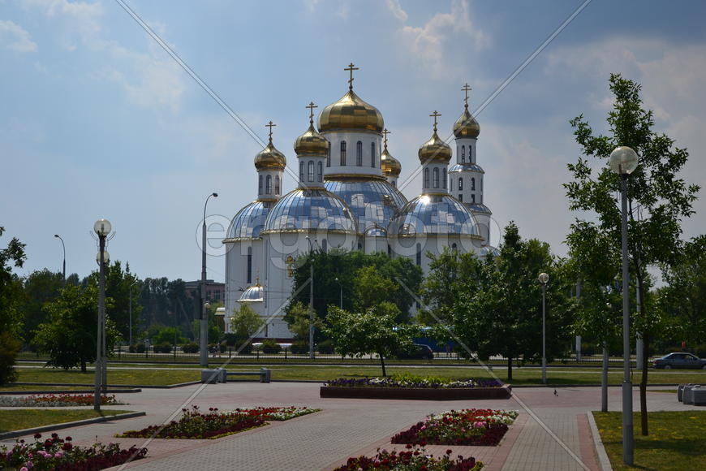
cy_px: 236
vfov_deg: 20.2
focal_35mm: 68
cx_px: 353
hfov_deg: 29.9
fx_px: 1324
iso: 200
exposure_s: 1/2500
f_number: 5.3
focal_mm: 45
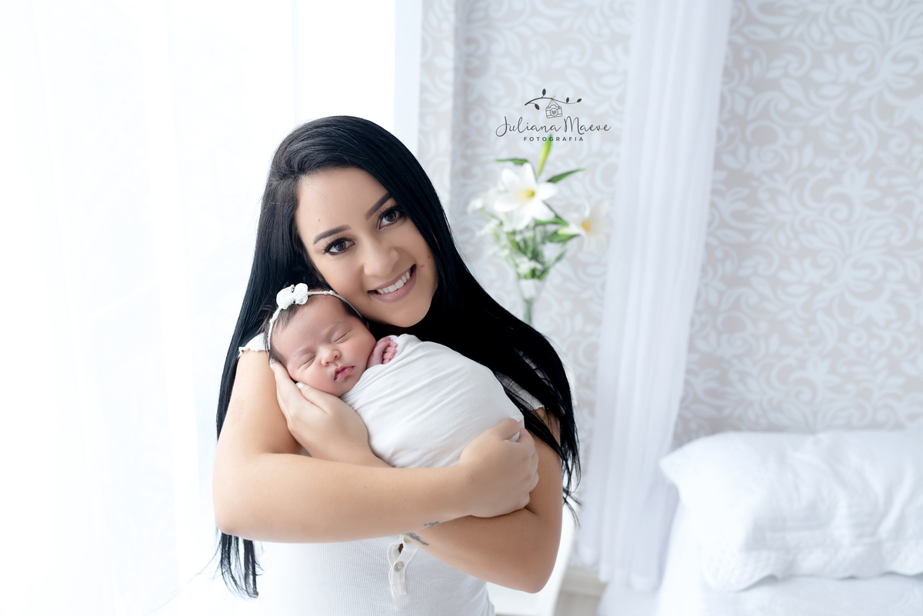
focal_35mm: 35
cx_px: 462
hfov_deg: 54.4
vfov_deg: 37.9
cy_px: 308
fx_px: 898
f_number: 4
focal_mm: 35
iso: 400
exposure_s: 1/100
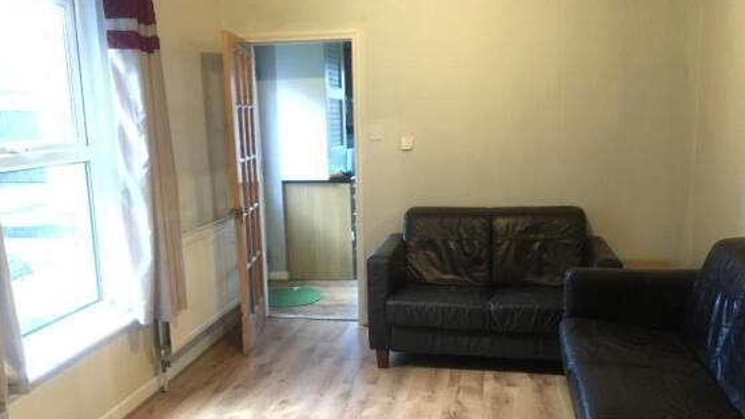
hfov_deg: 59.5
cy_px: 221
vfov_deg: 35.6
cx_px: 379
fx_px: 652
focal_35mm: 33
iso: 200
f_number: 2.2
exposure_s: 1/25
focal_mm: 4.15
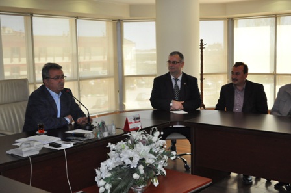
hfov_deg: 41.2
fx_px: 387
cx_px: 146
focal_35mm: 48
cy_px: 96
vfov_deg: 28.0
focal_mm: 32
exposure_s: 1/100
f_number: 4.8
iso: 800
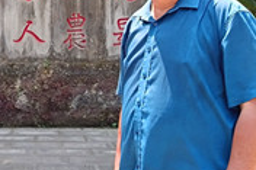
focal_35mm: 71
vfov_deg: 18.7
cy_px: 9
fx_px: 504
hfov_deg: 27.5
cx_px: 26
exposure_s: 1/100
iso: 117
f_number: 1.75
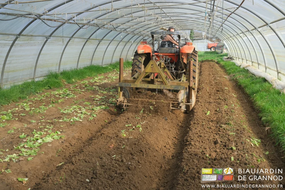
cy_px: 95
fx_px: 317
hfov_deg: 48.5
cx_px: 142
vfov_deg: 33.4
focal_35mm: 40
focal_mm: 26.5
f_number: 7.1
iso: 320
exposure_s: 1/280
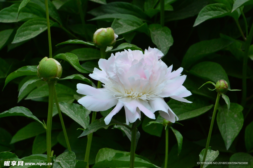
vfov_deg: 3.1
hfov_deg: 4.6
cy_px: 84
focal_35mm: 450
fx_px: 3160
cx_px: 126
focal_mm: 300
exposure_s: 1/250
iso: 1250
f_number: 20
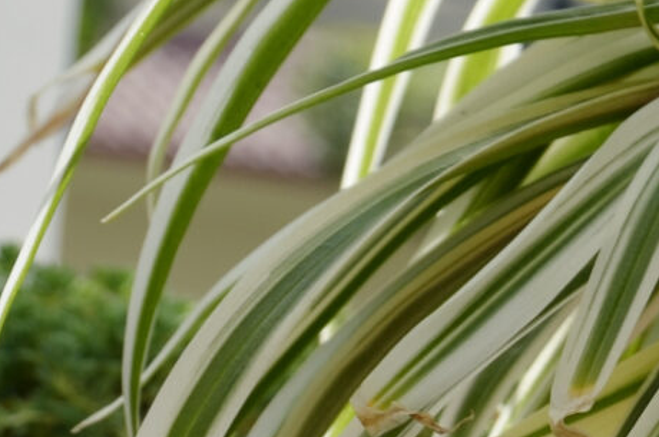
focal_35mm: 284
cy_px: 292
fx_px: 5190
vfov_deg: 4.8
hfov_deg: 6.8
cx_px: 1633
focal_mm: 34
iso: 100
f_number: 9
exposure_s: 1/320
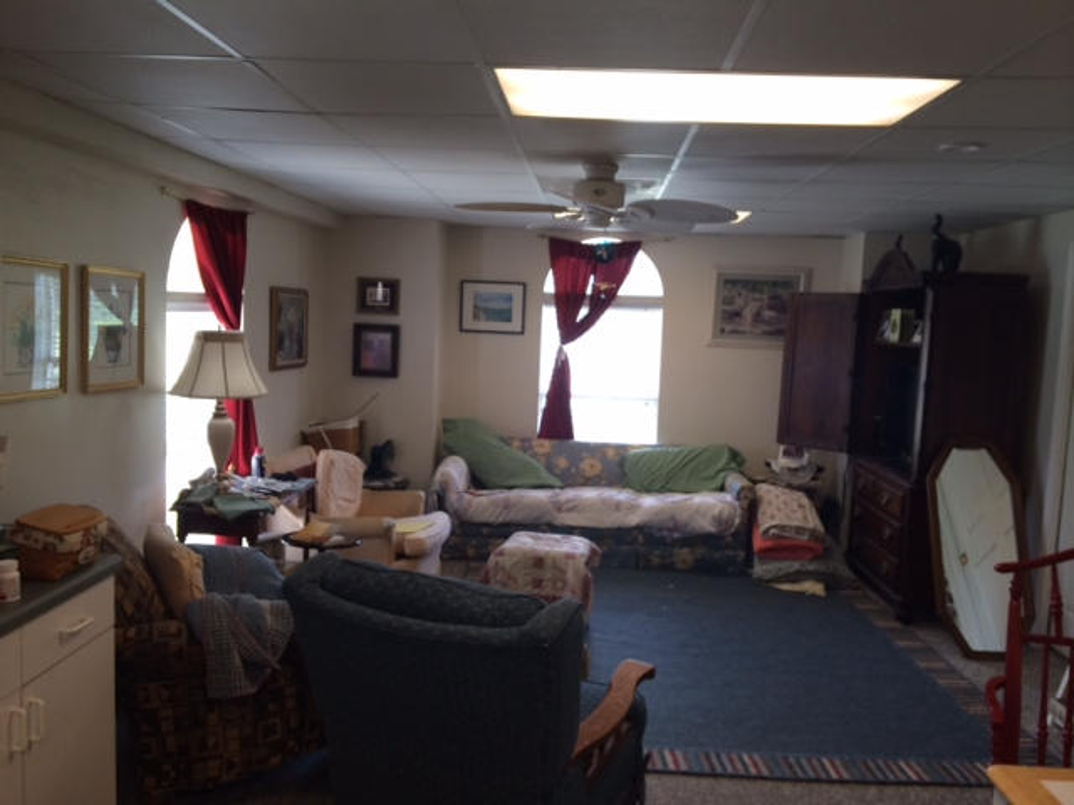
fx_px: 931
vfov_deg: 46.8
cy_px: 402
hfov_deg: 60.0
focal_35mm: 30
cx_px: 537
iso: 40
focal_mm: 4.12
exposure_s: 1/40
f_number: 2.2
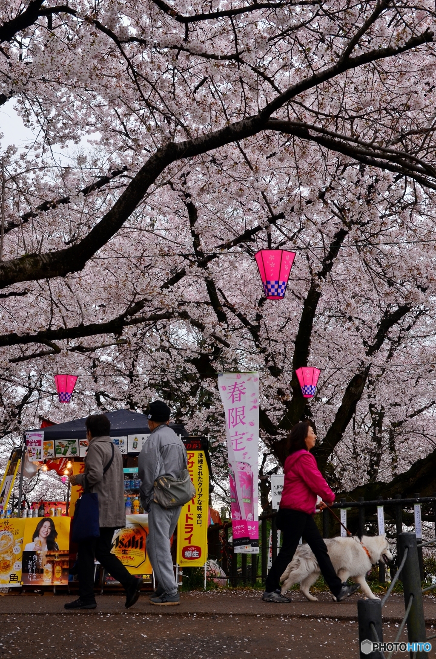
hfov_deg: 28.8
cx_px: 218
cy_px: 330
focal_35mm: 46
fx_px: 848
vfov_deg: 42.4
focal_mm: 31
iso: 400
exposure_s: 1/200
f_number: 10
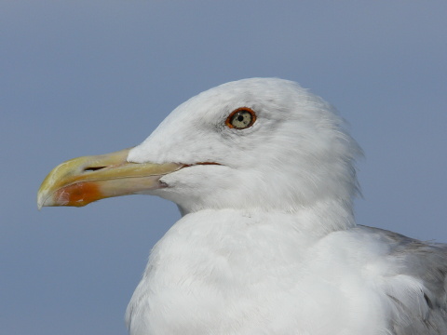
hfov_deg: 4.7
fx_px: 5424
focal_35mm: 420
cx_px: 224
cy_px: 168
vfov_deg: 3.5
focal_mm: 88.8
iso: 80
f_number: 9
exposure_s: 1/640
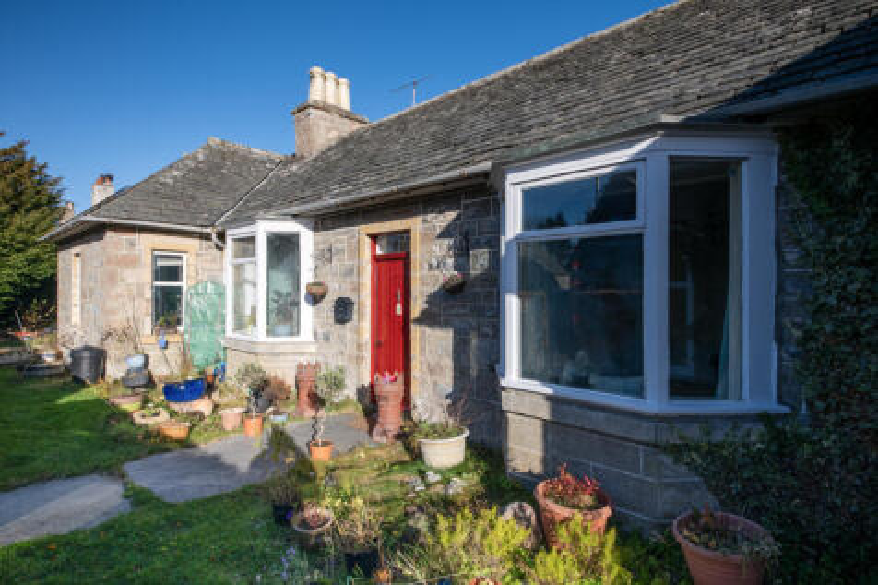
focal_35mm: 20
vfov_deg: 61.9
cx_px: 439
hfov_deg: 84.0
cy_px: 292
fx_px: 488
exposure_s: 1/1250
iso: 400
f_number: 8
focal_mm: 20
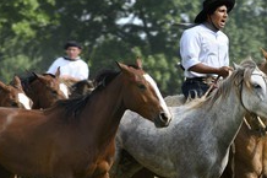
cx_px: 127
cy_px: 120
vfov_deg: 4.7
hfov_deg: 7.1
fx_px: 2142
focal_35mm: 289
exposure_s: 1/250
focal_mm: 150
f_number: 5.6
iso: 100
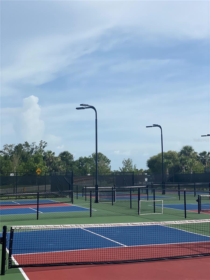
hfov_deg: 28.0
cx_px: 105
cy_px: 140
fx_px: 421
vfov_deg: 36.8
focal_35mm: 52
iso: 20
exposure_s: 1/2660
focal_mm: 6
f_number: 2
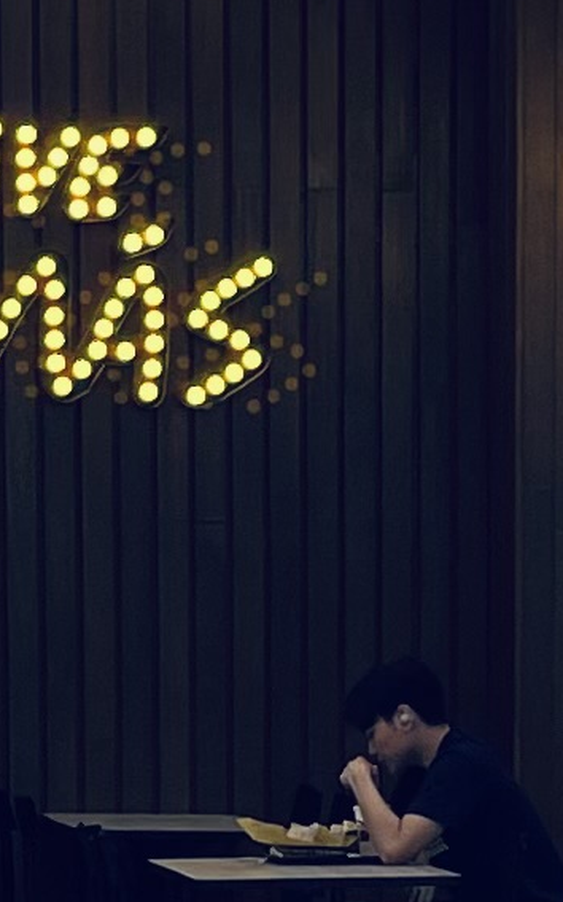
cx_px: 410
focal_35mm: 196
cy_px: 1273
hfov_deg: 6.7
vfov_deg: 10.4
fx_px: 4815
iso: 80
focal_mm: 5.1
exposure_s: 1/100
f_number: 1.6
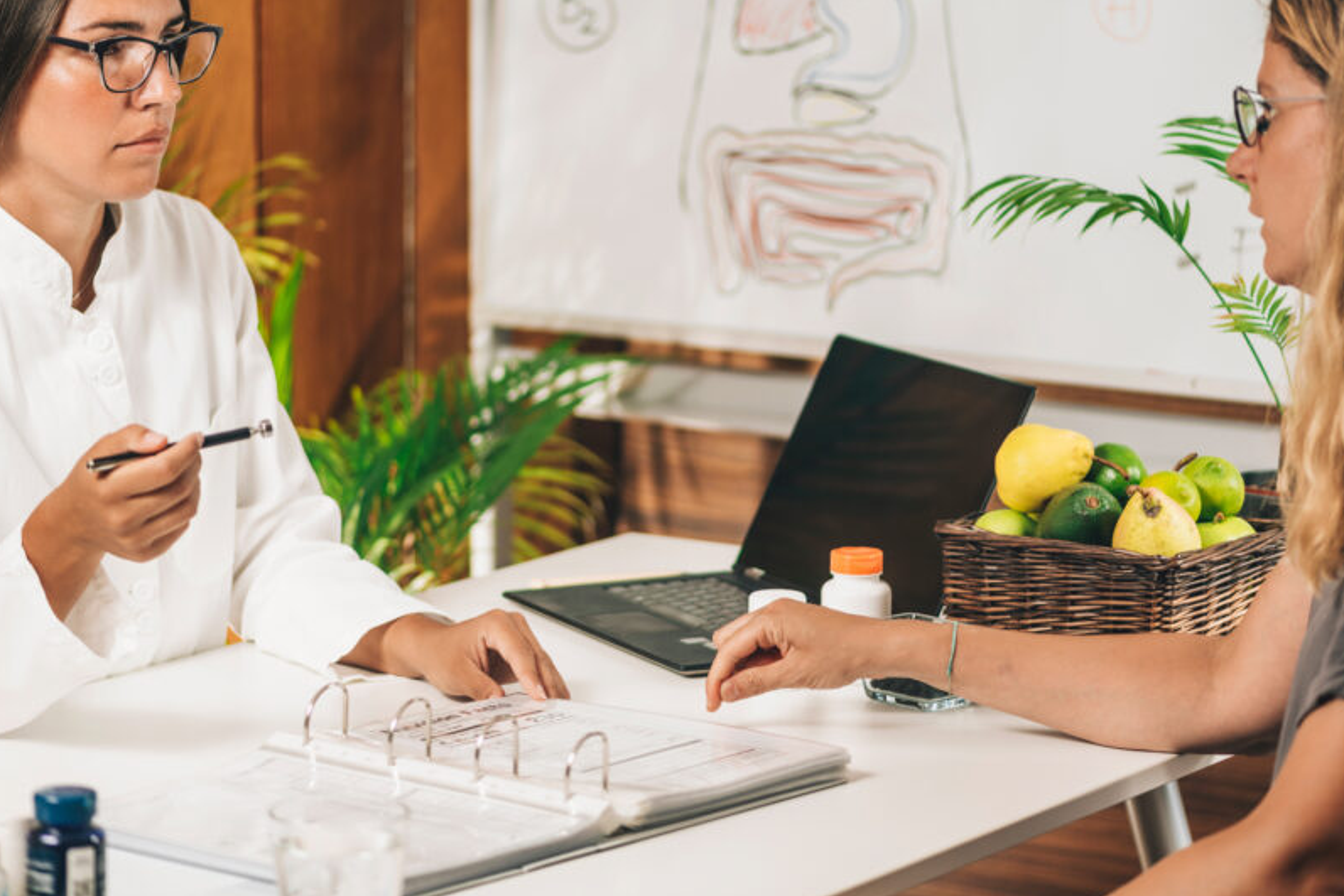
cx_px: 667
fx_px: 5041
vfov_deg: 10.2
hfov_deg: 15.2
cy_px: 343
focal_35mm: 135
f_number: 2.8
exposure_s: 1/160
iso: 64
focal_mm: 105
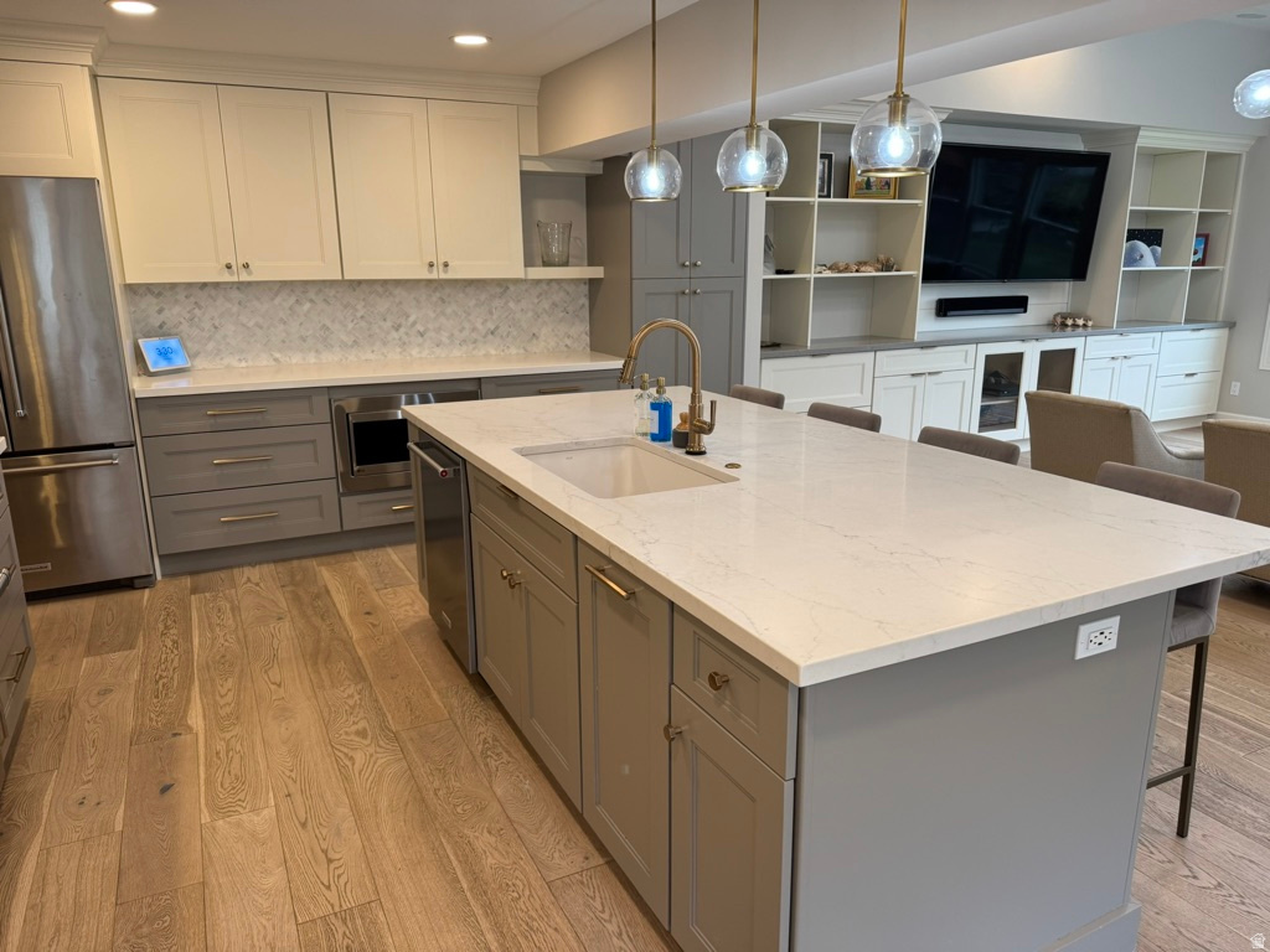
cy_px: 476
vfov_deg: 56.8
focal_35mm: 24
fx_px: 881
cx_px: 635
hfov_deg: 71.6
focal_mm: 6.76
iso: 125
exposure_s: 1/120
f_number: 1.78
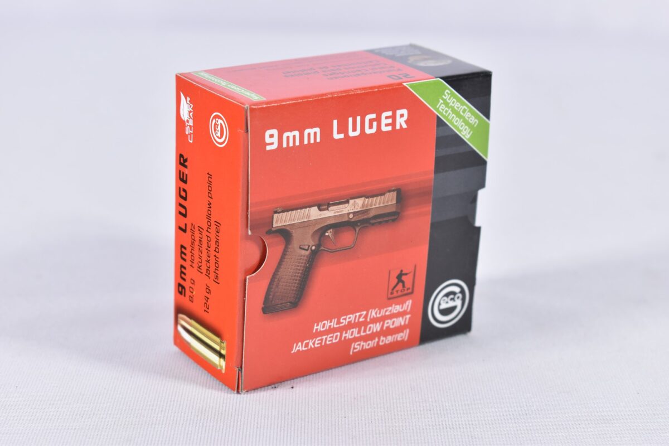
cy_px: 223
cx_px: 334
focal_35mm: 82
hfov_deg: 24.6
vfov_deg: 16.6
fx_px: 1533
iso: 640
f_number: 5.6
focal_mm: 55
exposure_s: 1/40
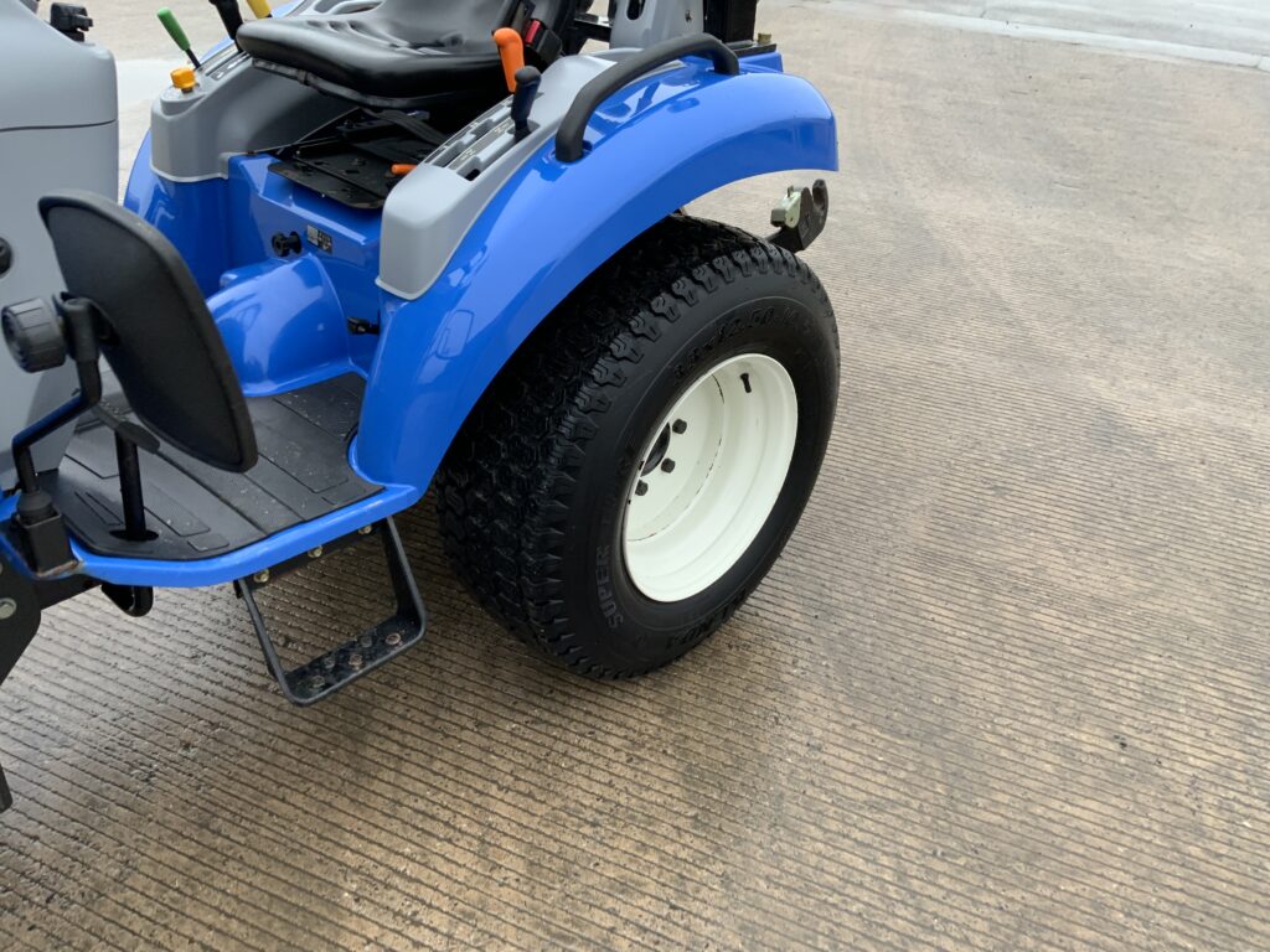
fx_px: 1064
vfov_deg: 48.2
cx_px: 635
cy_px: 476
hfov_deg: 61.7
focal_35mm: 29
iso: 32
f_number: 1.8
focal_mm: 3
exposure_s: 1/122
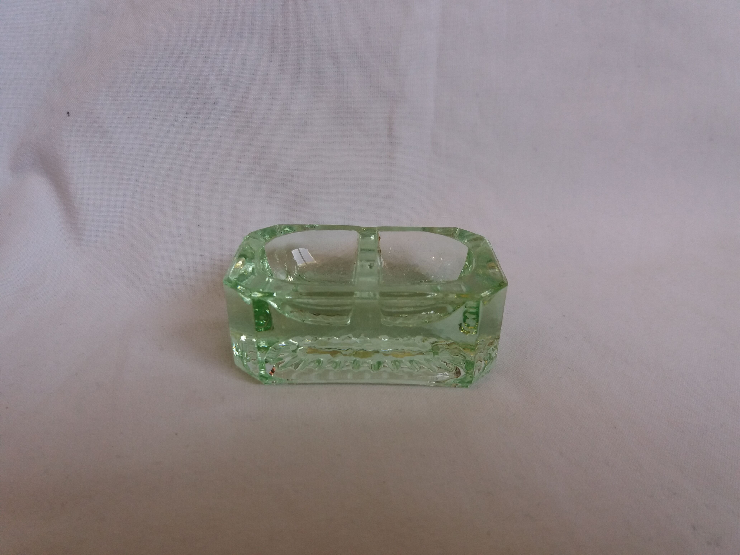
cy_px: 278
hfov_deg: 63.4
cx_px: 370
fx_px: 599
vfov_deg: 49.7
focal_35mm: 28
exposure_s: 1/120
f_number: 1.9
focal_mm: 3.7
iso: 80
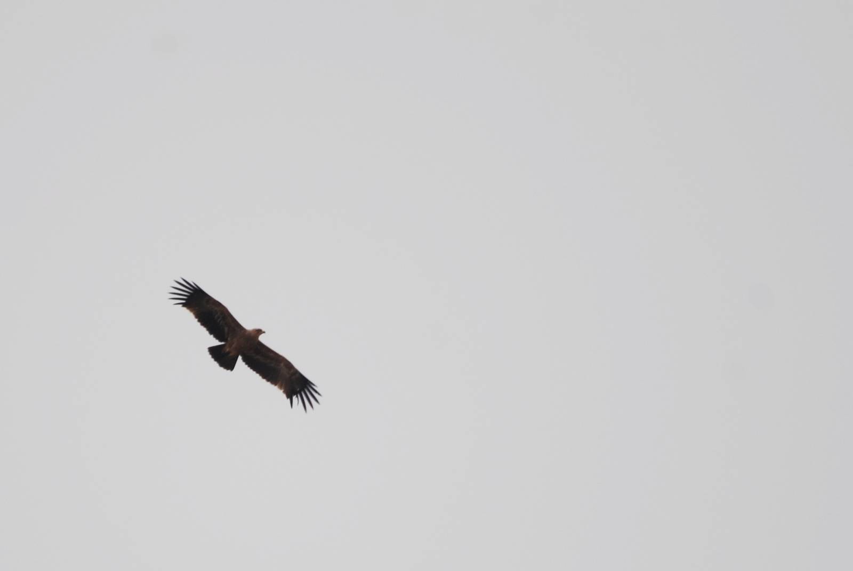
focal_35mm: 750
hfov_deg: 2.7
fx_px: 17792
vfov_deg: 1.8
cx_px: 426
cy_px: 286
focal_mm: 500
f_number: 6.3
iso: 200
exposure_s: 1/1250
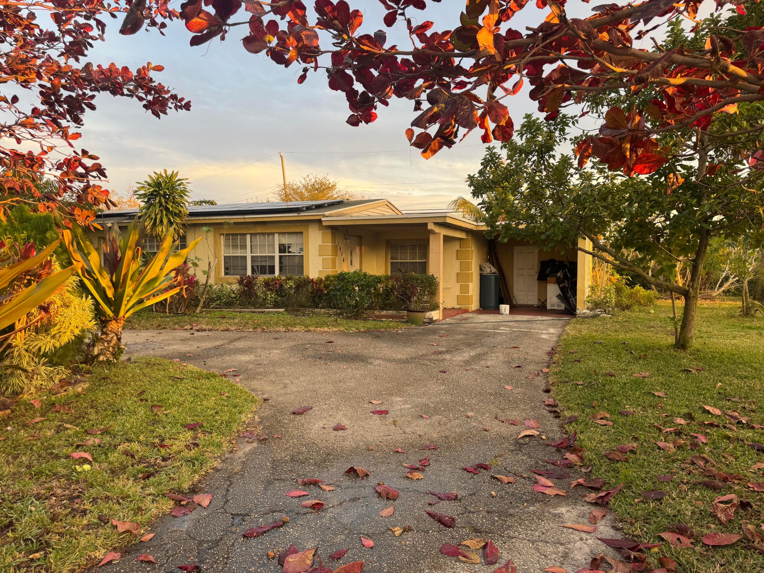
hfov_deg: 71.6
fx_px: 530
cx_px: 382
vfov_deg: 56.8
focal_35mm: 24
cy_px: 286
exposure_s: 1/170
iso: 64
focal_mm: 6.76
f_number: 1.78
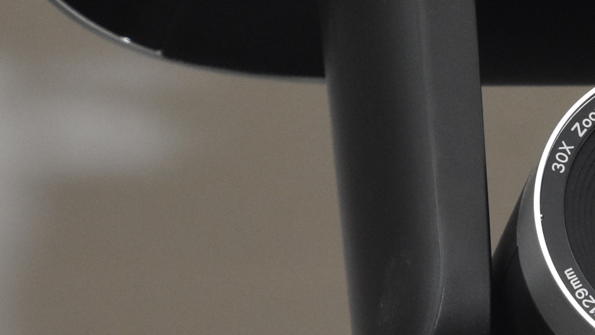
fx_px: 9370
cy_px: 47
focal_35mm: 594
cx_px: 780
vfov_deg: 2.0
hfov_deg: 3.6
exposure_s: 1/60
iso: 1600
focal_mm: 100
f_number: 8
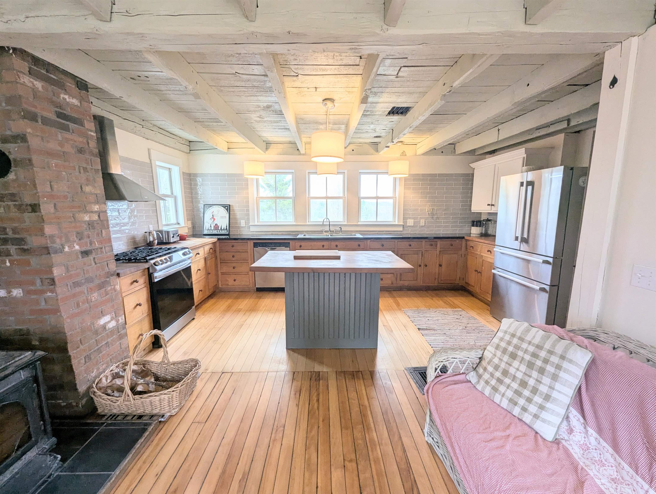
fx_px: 247
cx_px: 328
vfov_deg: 90.1
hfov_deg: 106.1
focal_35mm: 13
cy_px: 247
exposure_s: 1/40
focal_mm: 1.95
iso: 68
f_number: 2.2
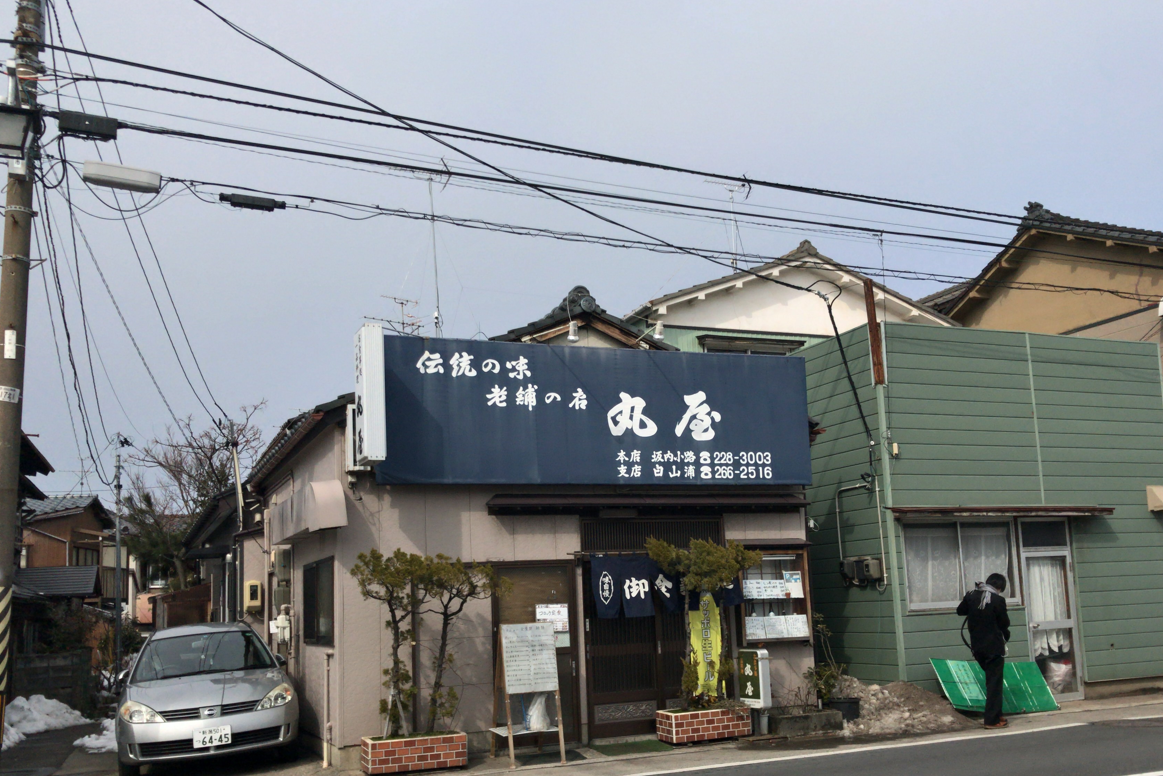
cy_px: 484
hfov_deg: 54.4
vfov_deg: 37.6
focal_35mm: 35
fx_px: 1131
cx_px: 619
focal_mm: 3.99
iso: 20
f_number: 1.8
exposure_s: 1/5650
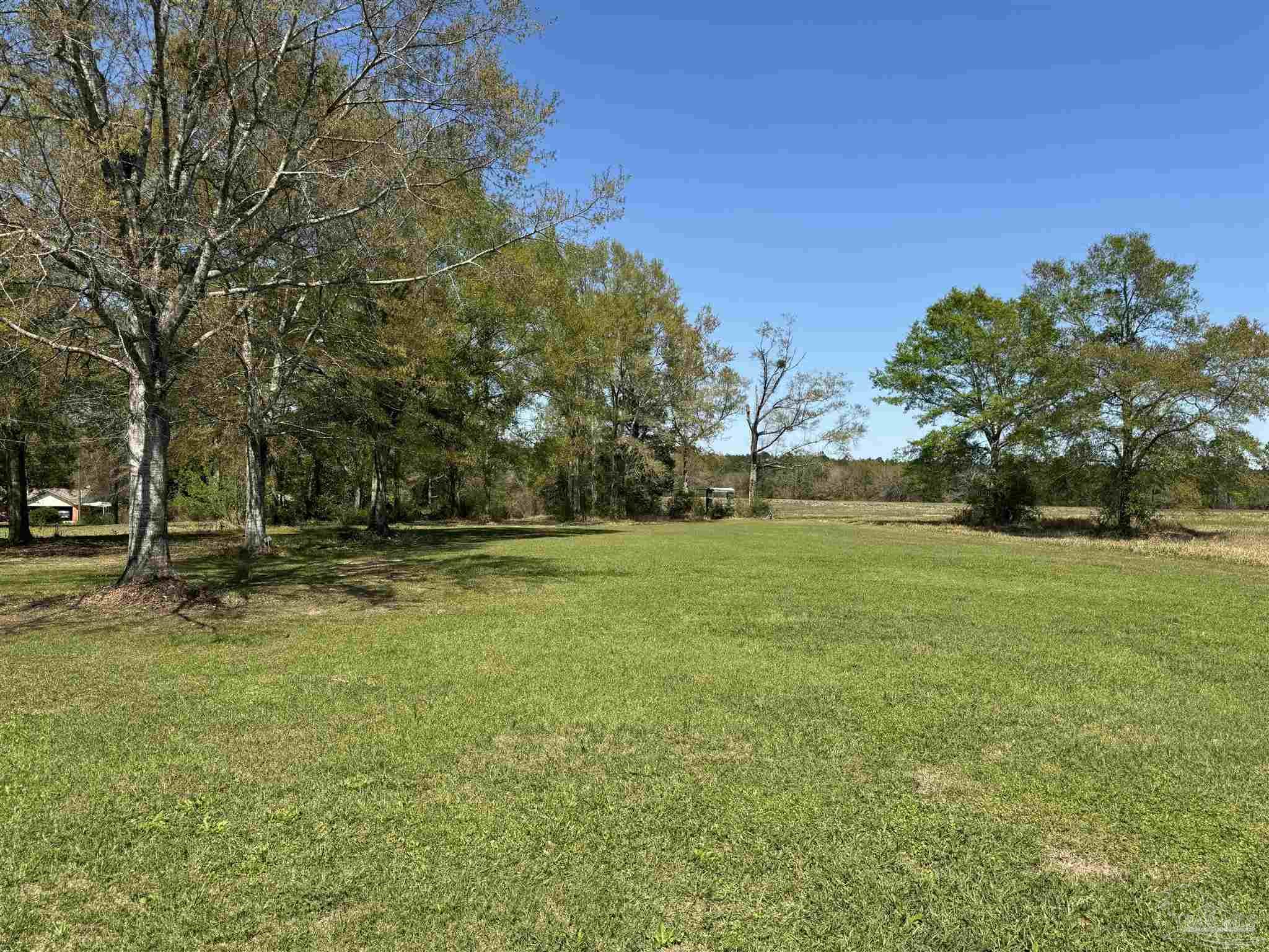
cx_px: 634
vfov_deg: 56.8
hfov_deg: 71.6
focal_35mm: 24
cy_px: 476
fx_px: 880
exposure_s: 1/4049
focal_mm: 6.86
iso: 80
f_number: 1.78
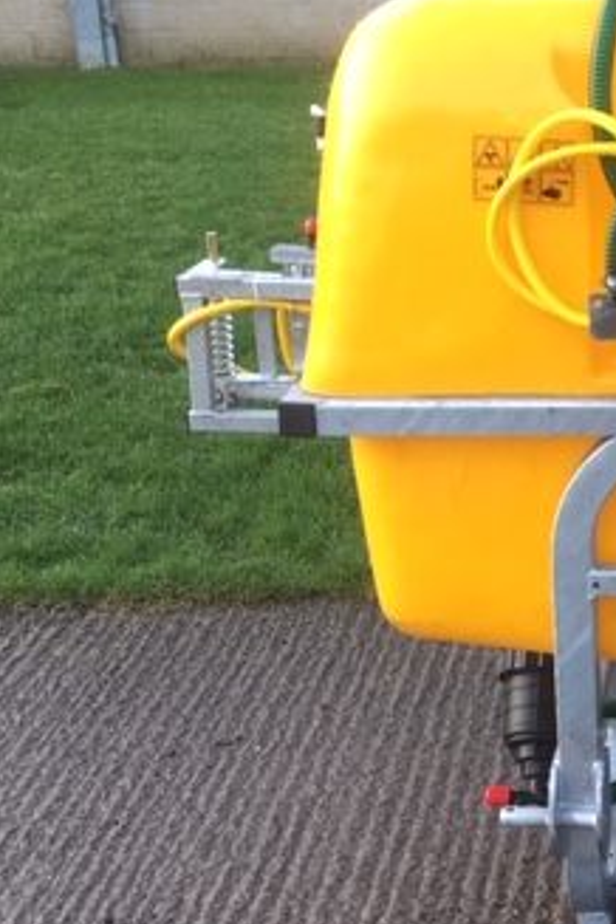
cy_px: 424
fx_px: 1514
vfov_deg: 33.9
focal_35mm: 59
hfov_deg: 21.2
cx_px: 763
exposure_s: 1/50
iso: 25
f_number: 2.2
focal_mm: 4.15
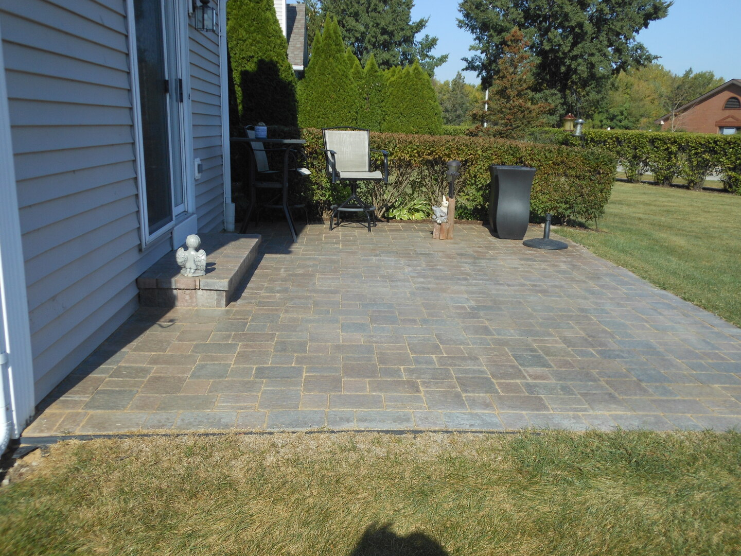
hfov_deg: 55.4
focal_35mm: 33
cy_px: 278
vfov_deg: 42.9
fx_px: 706
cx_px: 370
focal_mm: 6
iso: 80
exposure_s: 1/800
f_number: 3.5
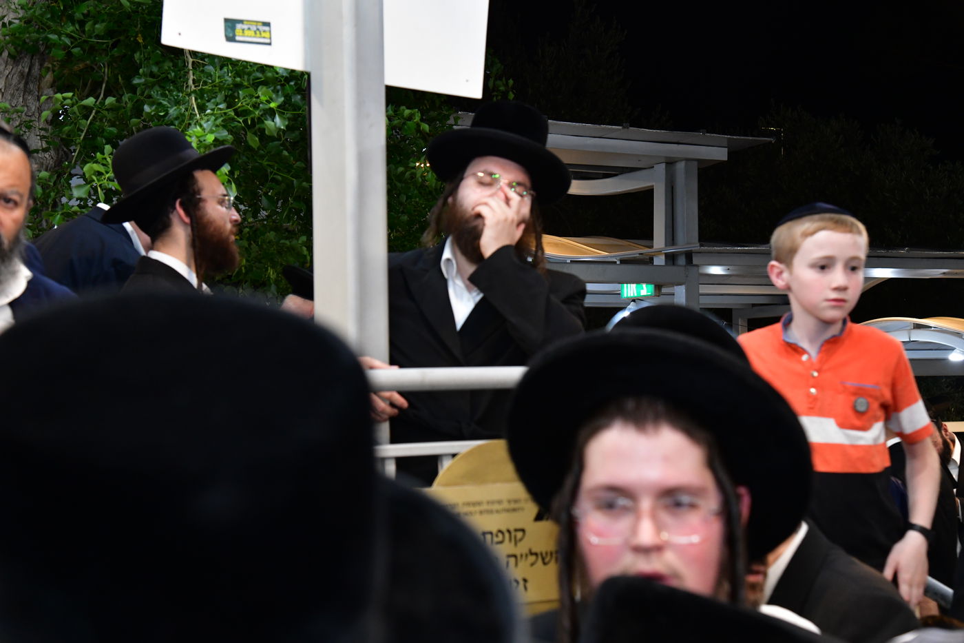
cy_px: 322
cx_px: 482
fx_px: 1473
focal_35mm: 55
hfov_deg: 36.3
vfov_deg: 24.6
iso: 3200
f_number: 5.6
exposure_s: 1/100
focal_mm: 55
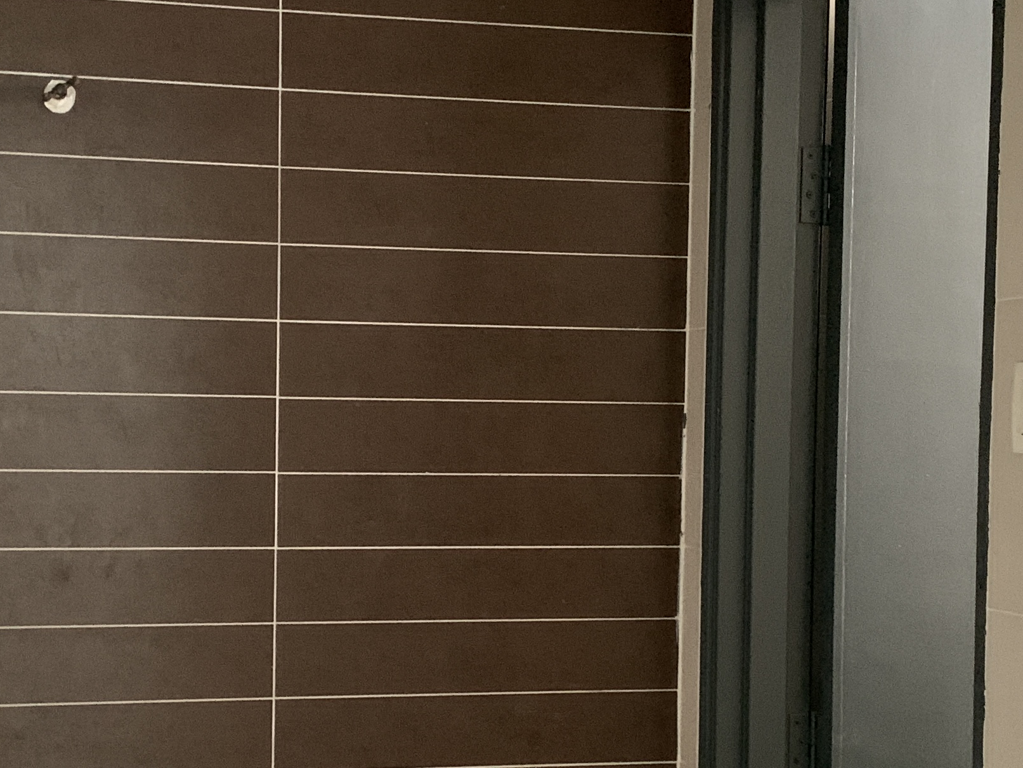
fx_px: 1921
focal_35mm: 65
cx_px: 427
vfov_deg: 22.5
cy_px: 468
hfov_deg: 29.8
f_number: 1.8
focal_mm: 4.25
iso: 800
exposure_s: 1/26
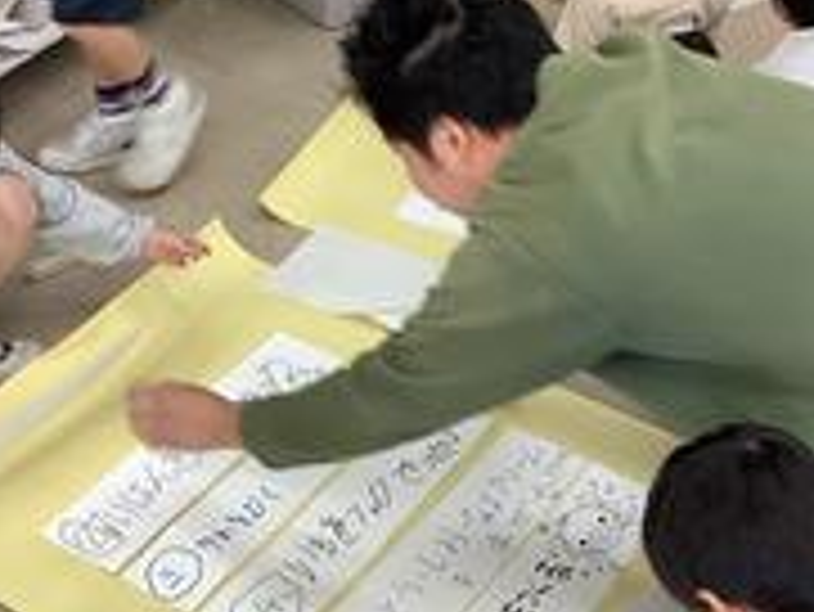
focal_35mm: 60
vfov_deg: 24.3
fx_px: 1412
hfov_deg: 32.2
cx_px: 382
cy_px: 416
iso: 50
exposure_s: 1/50
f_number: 2.4
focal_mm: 3.3
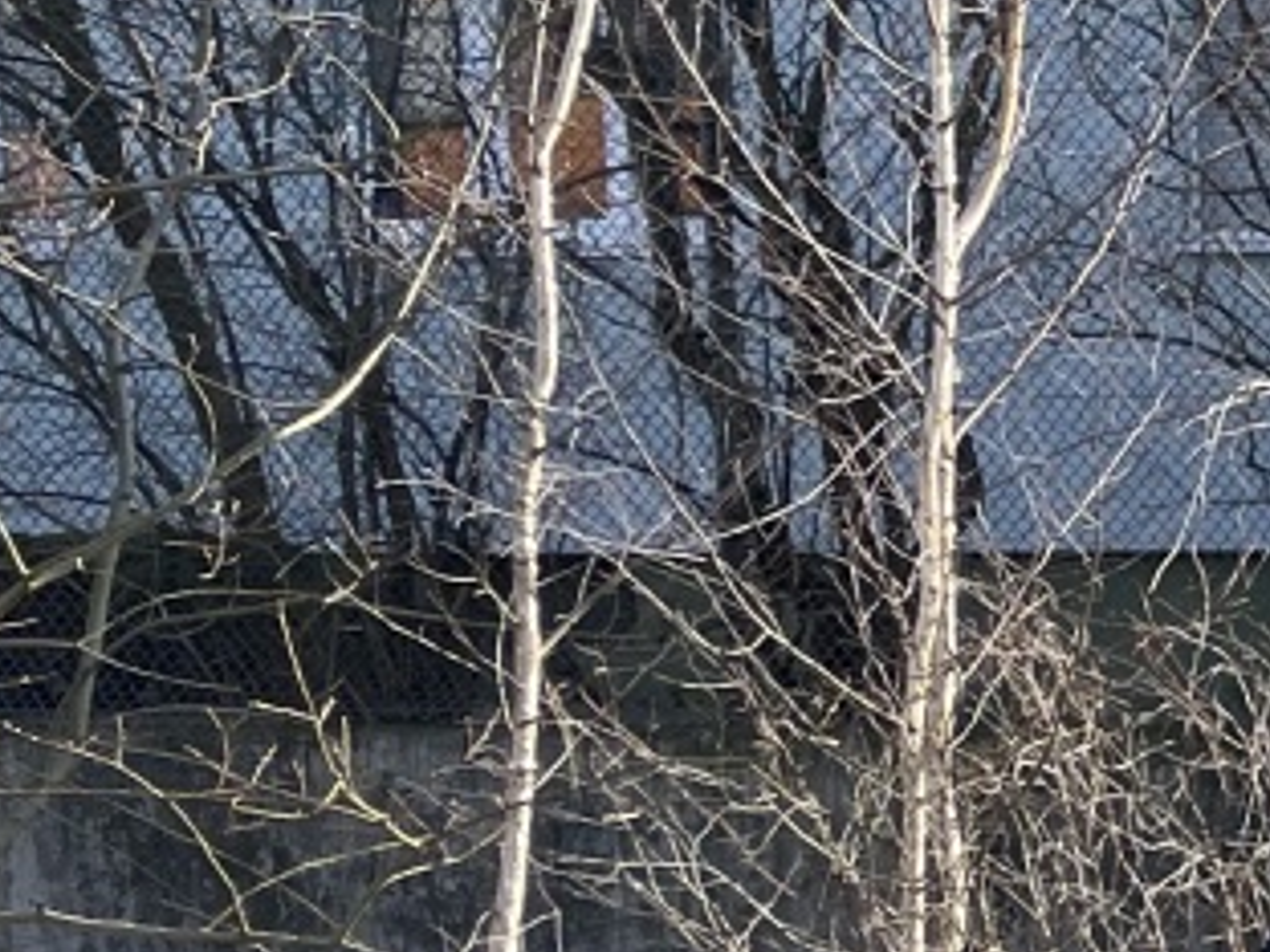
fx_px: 4586
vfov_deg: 11.7
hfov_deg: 12.5
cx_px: 2996
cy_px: 954
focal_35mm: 125
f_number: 1.6
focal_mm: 4.2
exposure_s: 1/774
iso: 32
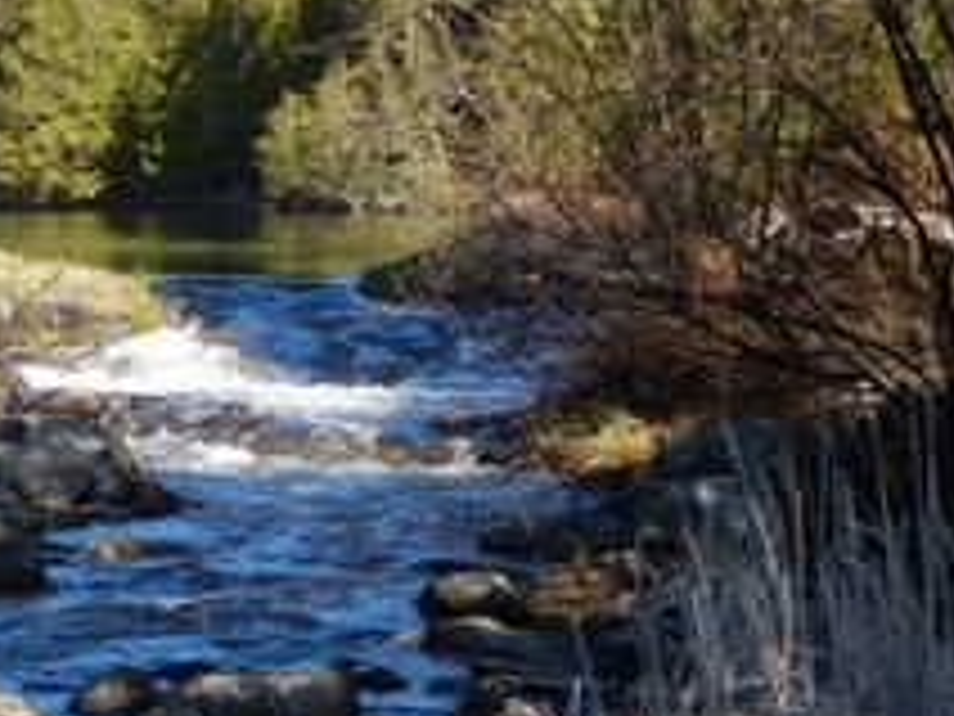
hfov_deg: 14.4
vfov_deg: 10.9
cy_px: 302
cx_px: 130
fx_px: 3748
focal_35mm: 136
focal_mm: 13
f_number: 4.5
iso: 125
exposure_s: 1/250
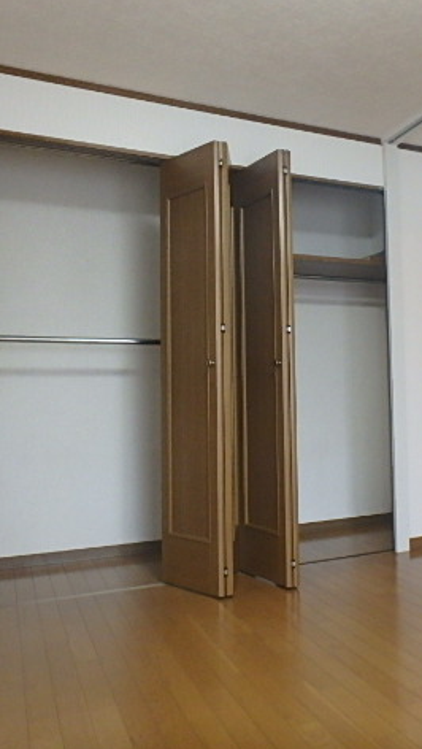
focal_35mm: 31
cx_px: 317
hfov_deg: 36.9
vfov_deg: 62.6
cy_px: 376
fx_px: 616
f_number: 3.5
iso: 500
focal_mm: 3.7
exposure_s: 1/30
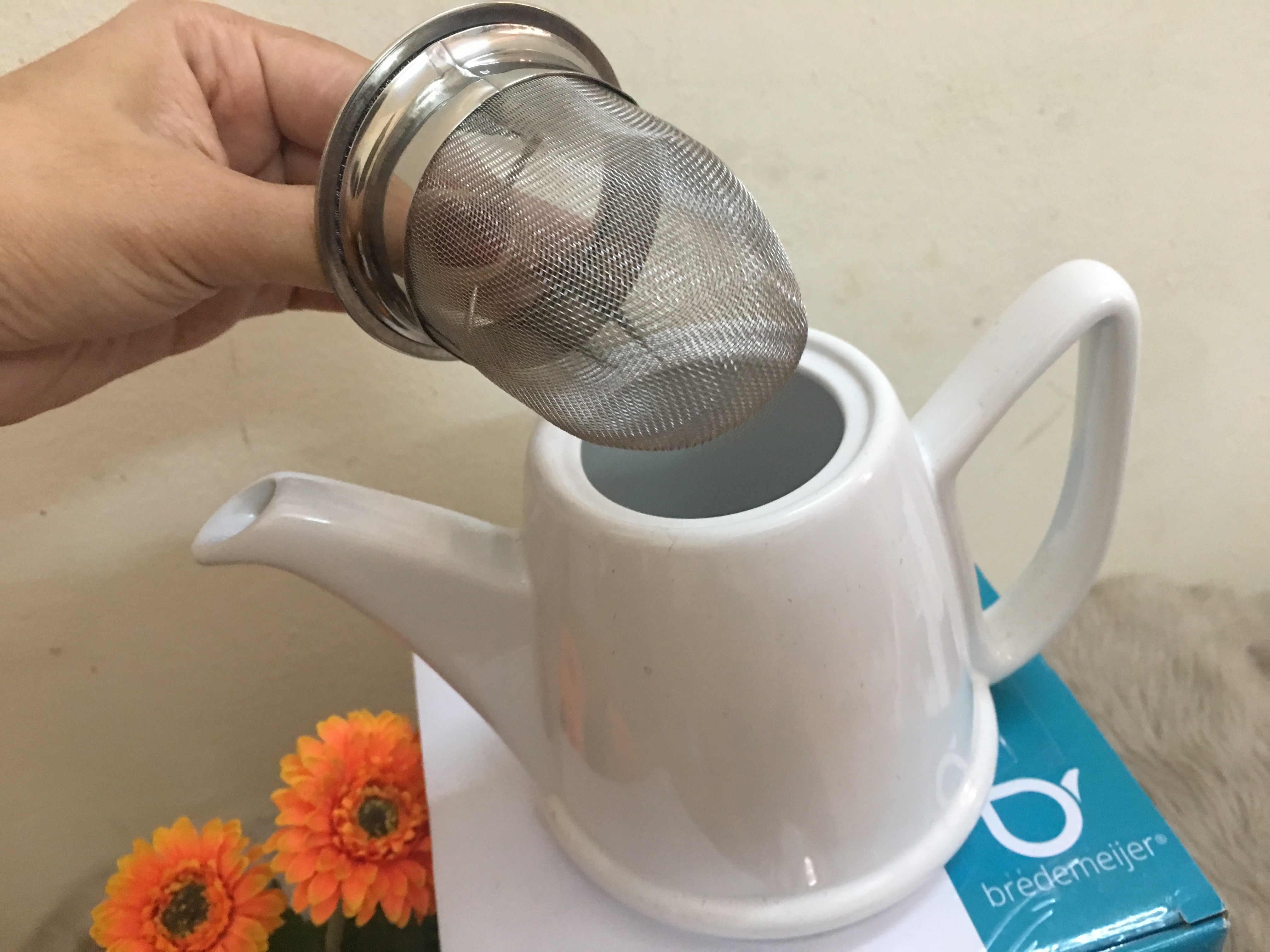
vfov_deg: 48.2
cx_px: 635
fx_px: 1064
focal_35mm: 29
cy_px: 476
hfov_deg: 61.7
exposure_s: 1/17
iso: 100
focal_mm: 4.15
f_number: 2.2
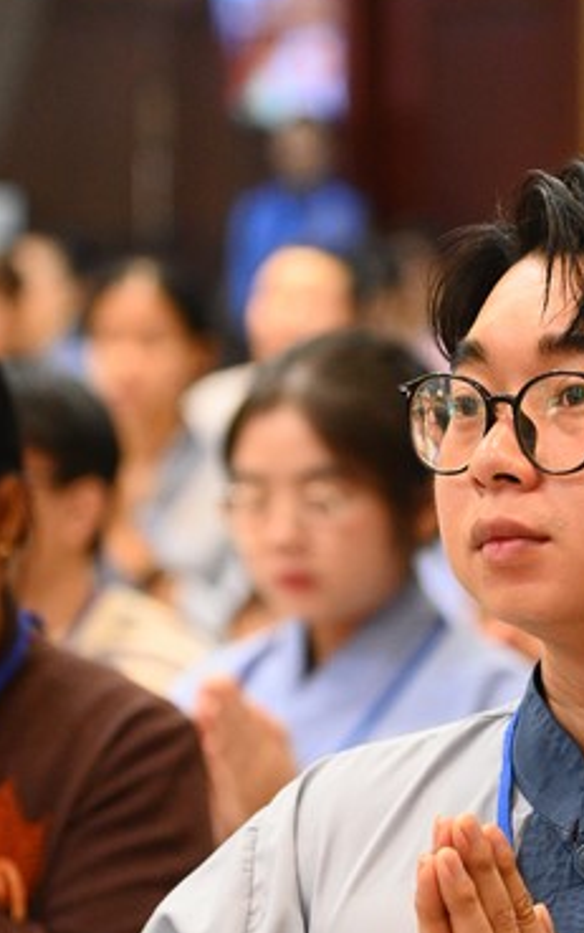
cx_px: 437
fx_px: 5469
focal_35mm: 215
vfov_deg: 9.7
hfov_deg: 6.1
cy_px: 622
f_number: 4
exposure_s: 1/125
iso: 8000
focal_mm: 120
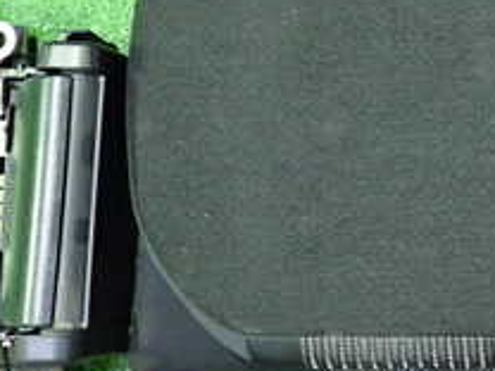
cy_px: 29
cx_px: 424
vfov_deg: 20.0
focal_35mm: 72
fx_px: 1030
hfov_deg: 26.3
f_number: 2
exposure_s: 1/25
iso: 800
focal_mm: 4.5
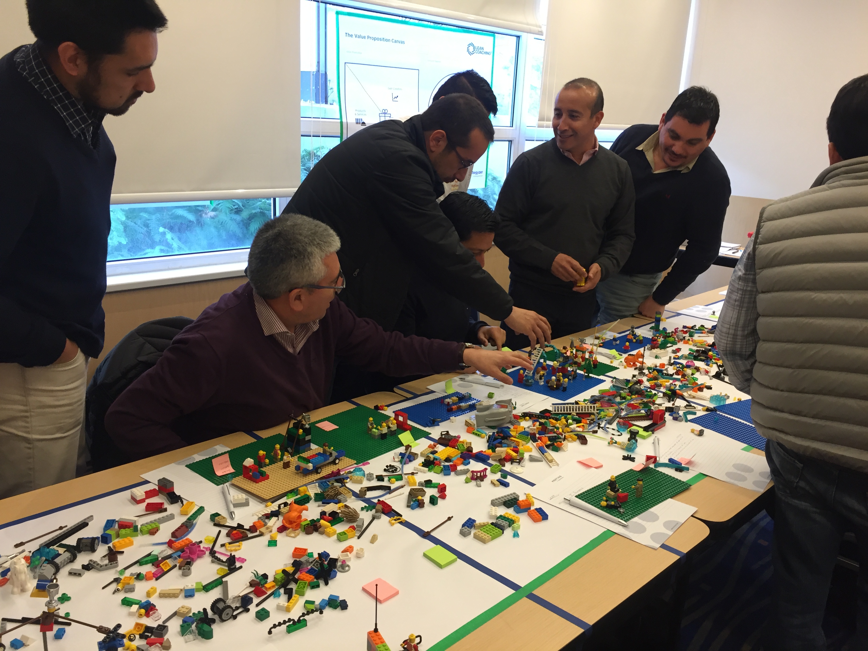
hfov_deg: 61.7
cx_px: 434
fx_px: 727
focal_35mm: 29
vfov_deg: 48.2
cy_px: 326
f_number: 2.2
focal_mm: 4.15
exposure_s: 1/33
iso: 100
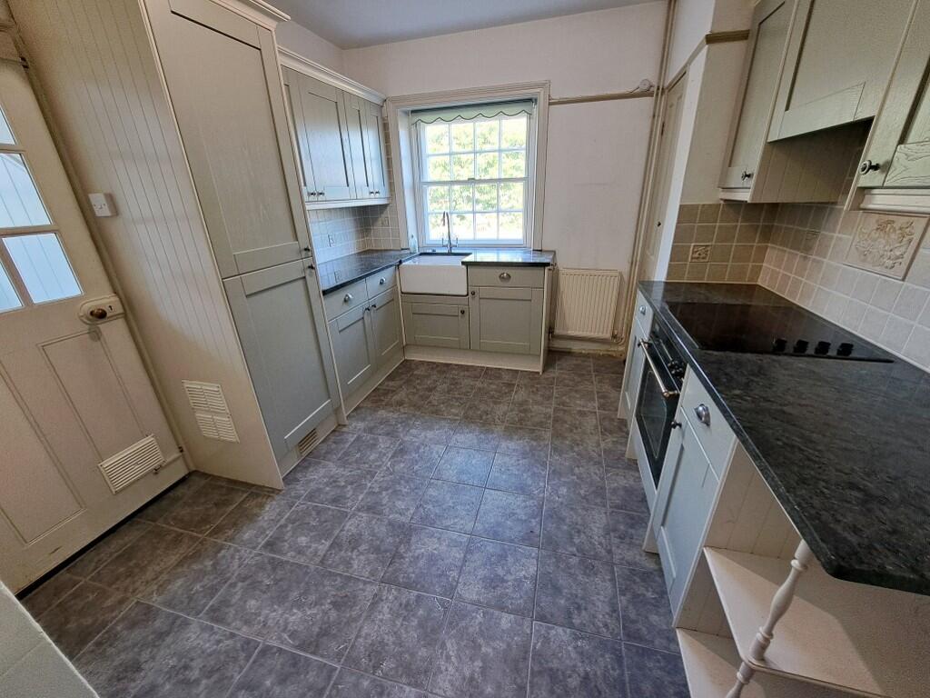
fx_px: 349
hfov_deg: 106.2
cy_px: 349
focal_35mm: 13
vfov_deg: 89.9
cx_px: 465
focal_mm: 1.74
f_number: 2.2
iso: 100
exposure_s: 1/50
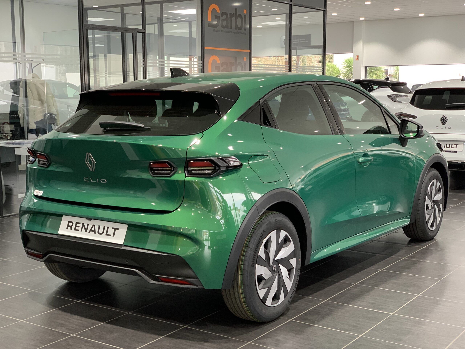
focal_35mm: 52
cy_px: 174
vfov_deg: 28.0
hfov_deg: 36.8
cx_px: 232
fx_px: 699
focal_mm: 6
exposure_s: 1/50
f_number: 2.4
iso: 160
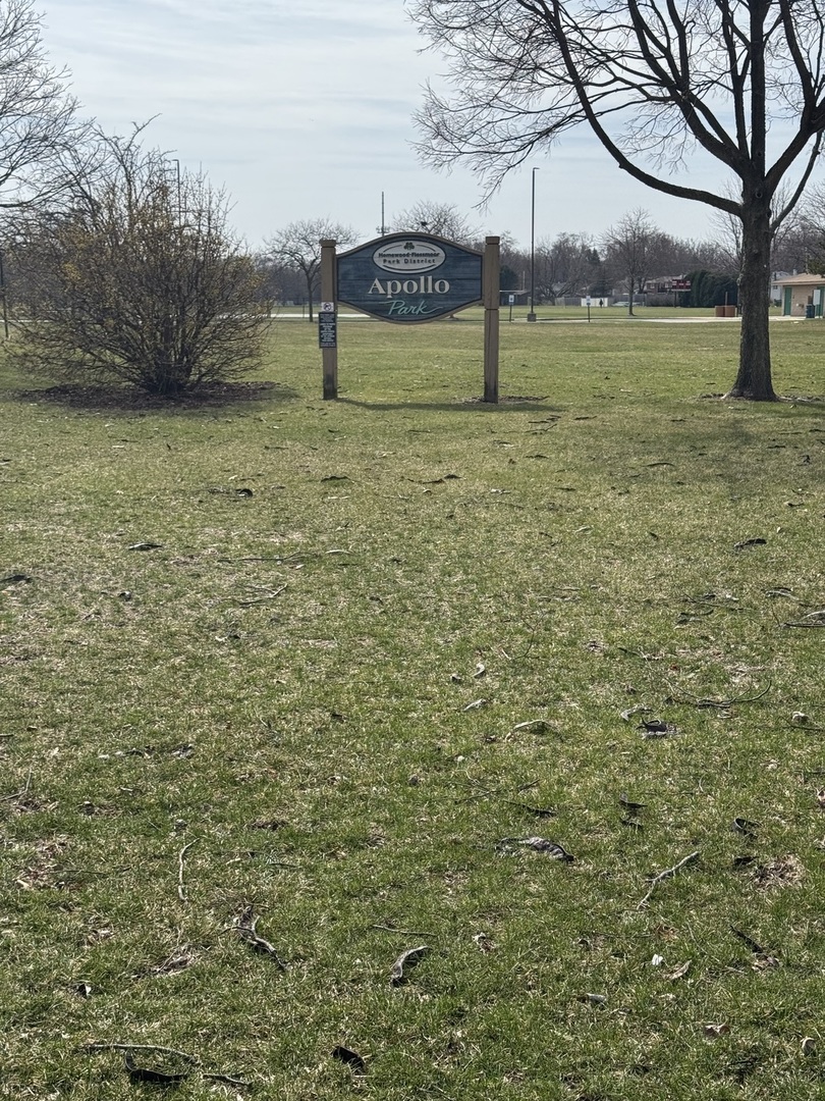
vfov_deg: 39.7
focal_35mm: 48
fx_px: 1525
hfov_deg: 30.3
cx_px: 412
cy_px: 550
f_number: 1.78
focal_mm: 6.76
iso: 64
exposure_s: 1/4310
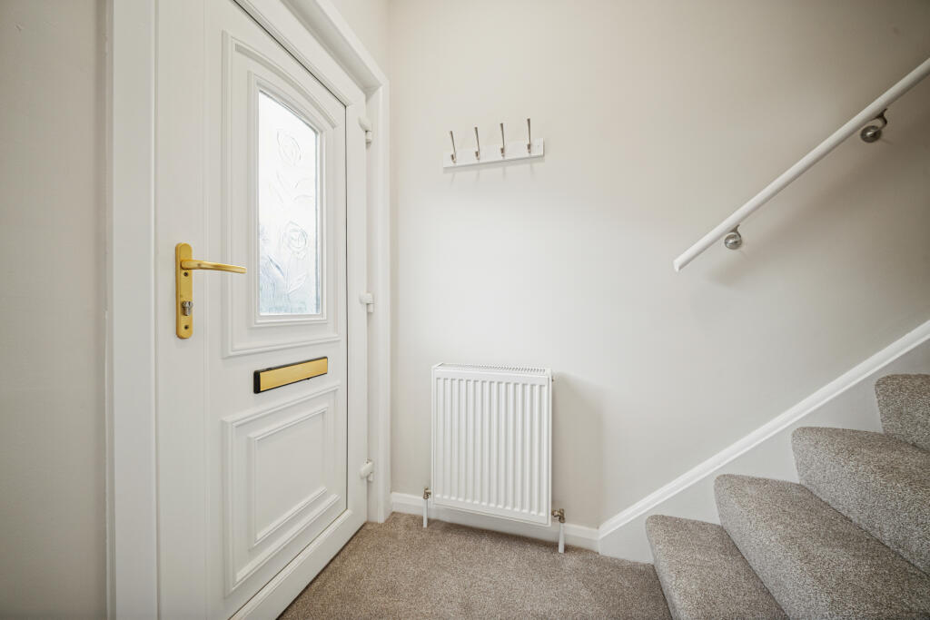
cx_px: 465
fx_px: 310
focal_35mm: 12
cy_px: 310
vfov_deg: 90.0
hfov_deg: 112.6
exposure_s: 1/15
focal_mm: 12
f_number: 8
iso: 250
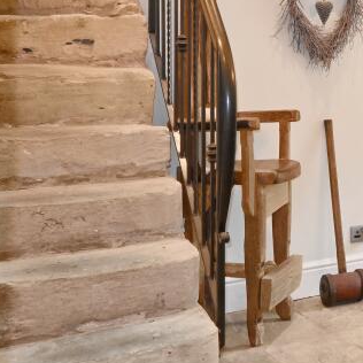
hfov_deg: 20.9
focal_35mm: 66
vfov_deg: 25.6
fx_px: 783
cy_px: 73
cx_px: 585
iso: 400
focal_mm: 16
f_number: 11
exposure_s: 1/10
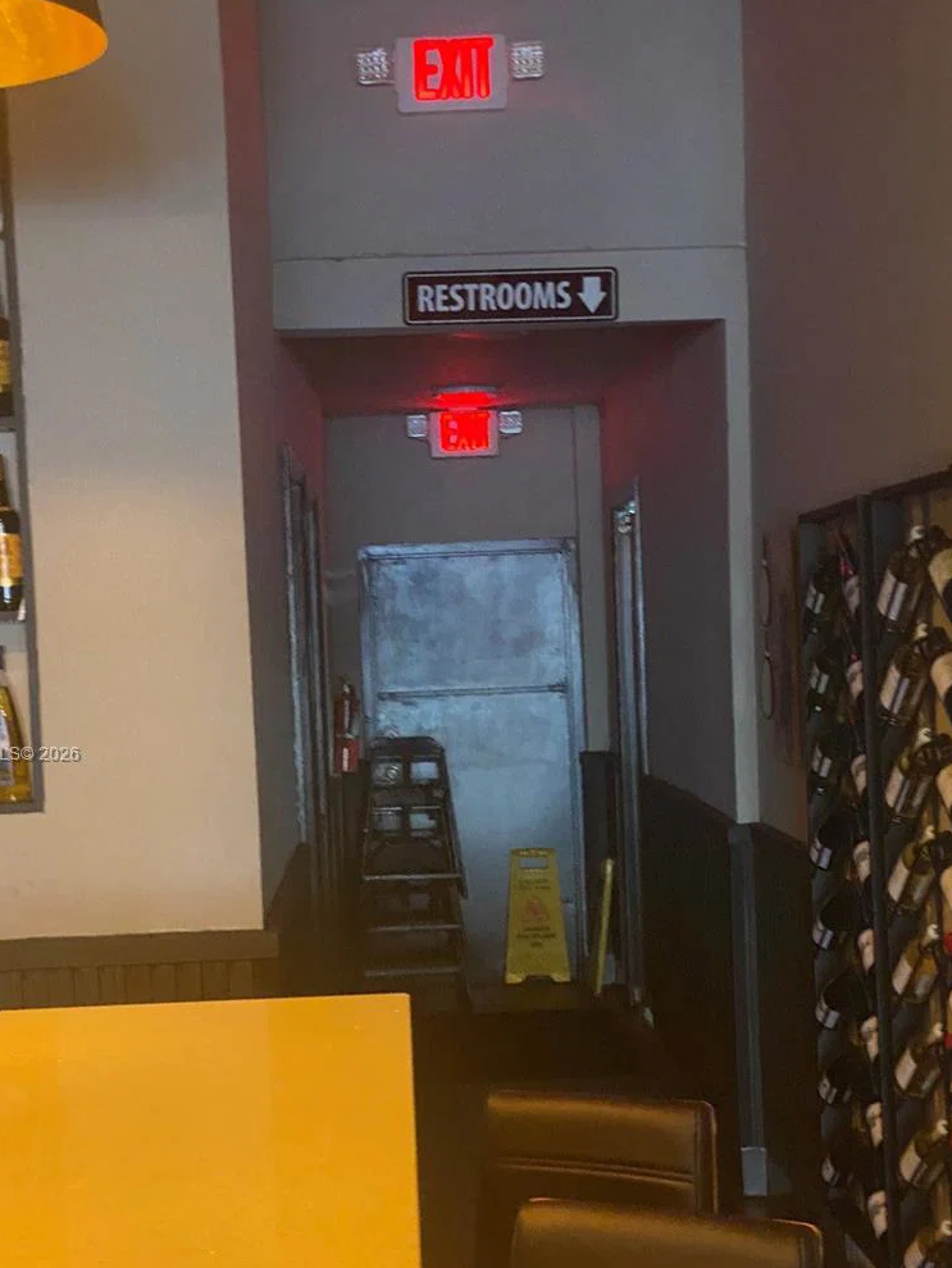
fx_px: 2309
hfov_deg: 23.3
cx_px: 419
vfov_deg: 30.6
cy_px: 756
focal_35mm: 63
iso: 800
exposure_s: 1/30
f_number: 2
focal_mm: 6
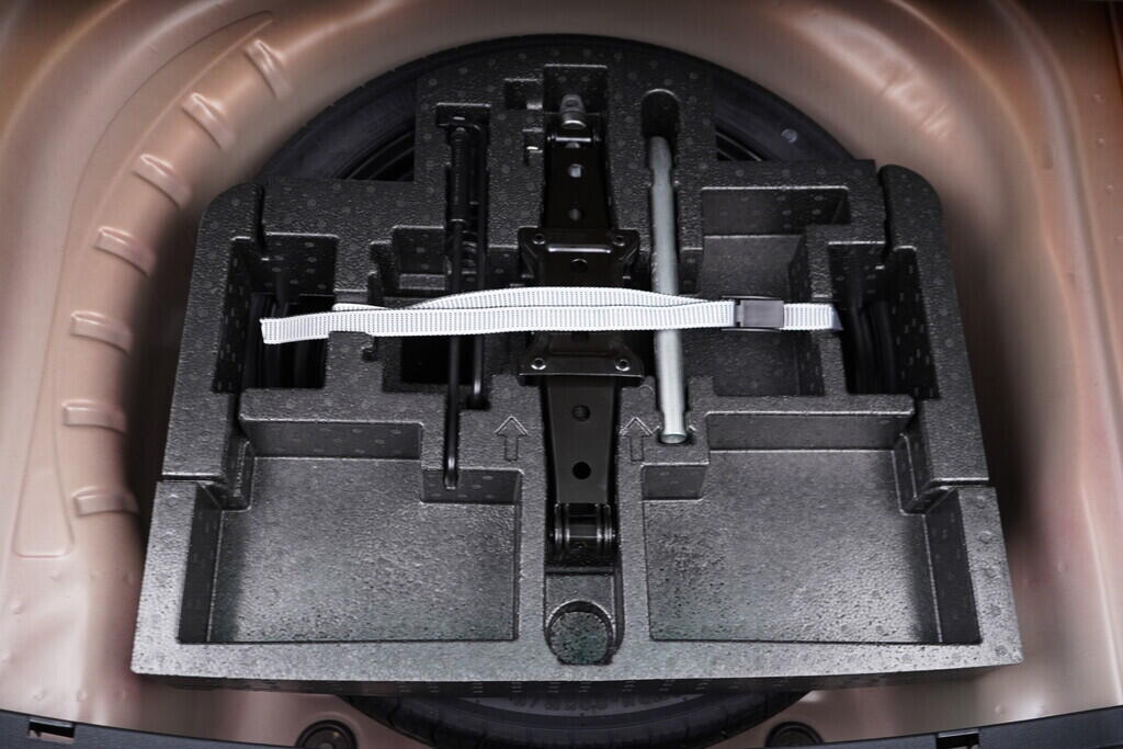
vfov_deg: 36.9
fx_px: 1123
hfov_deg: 53.1
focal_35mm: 36
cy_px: 374
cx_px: 562
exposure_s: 1/40
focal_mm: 24
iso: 320
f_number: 2.8
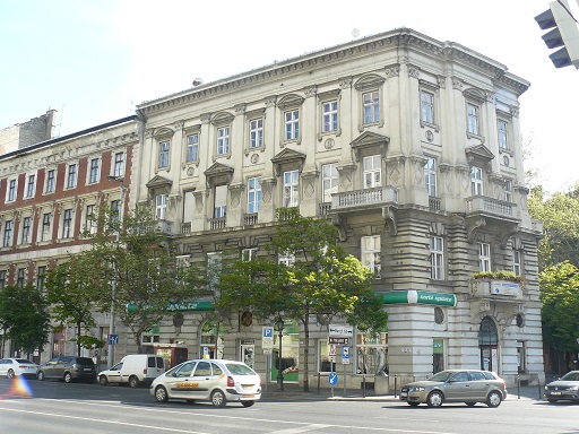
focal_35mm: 36
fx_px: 602
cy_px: 217
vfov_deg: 39.7
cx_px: 290
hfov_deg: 51.4
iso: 100
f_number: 4
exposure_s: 1/200
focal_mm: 6
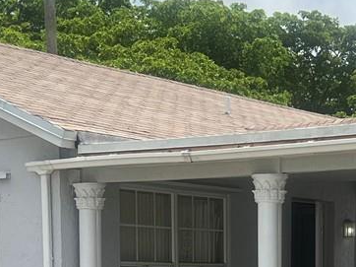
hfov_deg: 17.0
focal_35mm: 115
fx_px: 1182
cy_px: 344
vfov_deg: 12.5
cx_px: 278
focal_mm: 5.7
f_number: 1.5
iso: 50
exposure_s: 1/4630
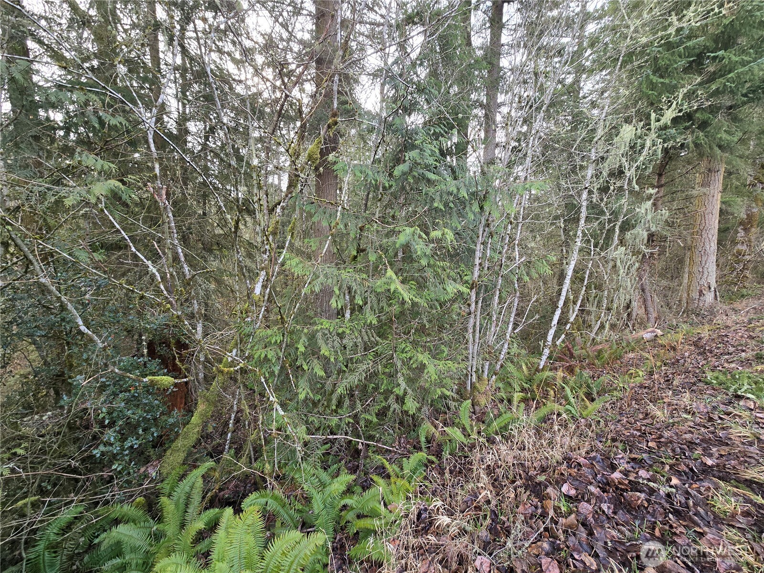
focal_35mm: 13
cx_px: 382
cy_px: 286
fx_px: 287
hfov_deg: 106.2
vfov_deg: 89.9
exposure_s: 1/120
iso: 64
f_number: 2.2
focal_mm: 2.2
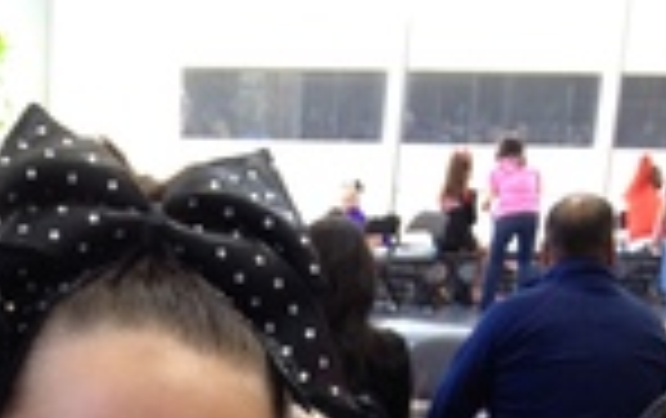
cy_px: 948
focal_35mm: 120
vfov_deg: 9.8
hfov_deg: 17.0
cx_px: 4
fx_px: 2181
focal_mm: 4.28
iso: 50
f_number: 2.4
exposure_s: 1/20
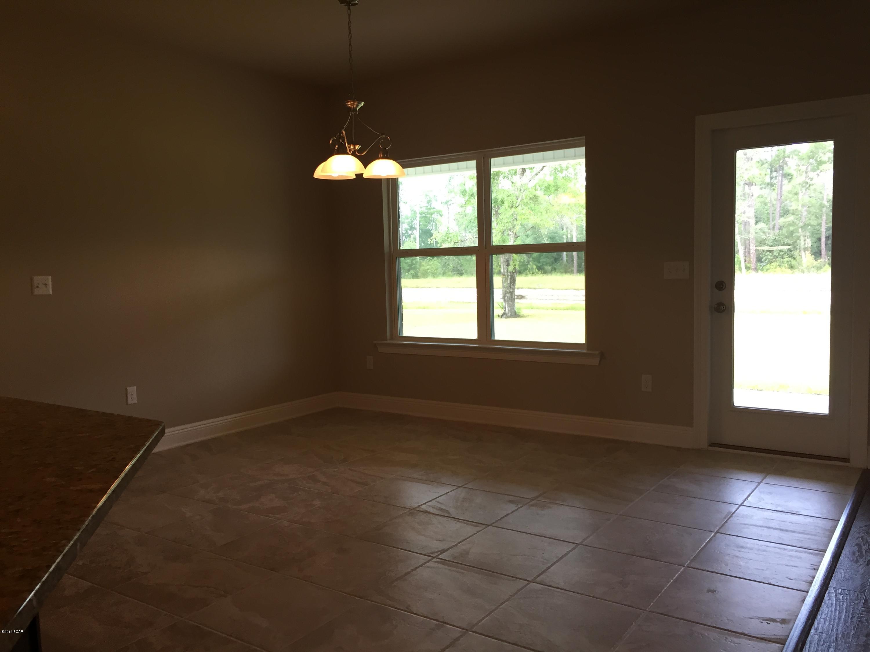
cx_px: 435
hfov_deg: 61.7
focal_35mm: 29
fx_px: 729
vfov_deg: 48.2
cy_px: 326
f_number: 2.2
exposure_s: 1/40
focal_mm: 4.15
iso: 32
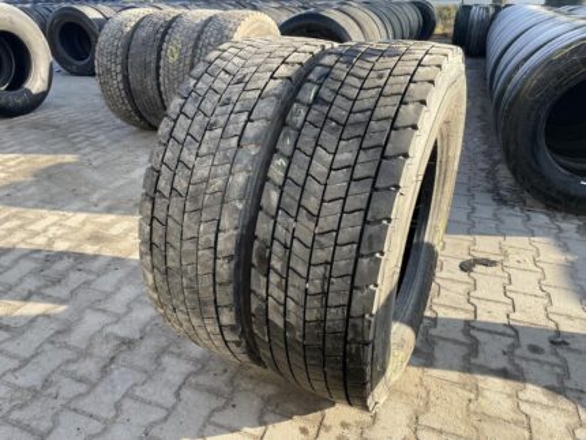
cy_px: 220
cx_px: 293
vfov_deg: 53.1
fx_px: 440
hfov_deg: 67.3
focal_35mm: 26
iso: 32
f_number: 1.6
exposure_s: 1/390
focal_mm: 4.2
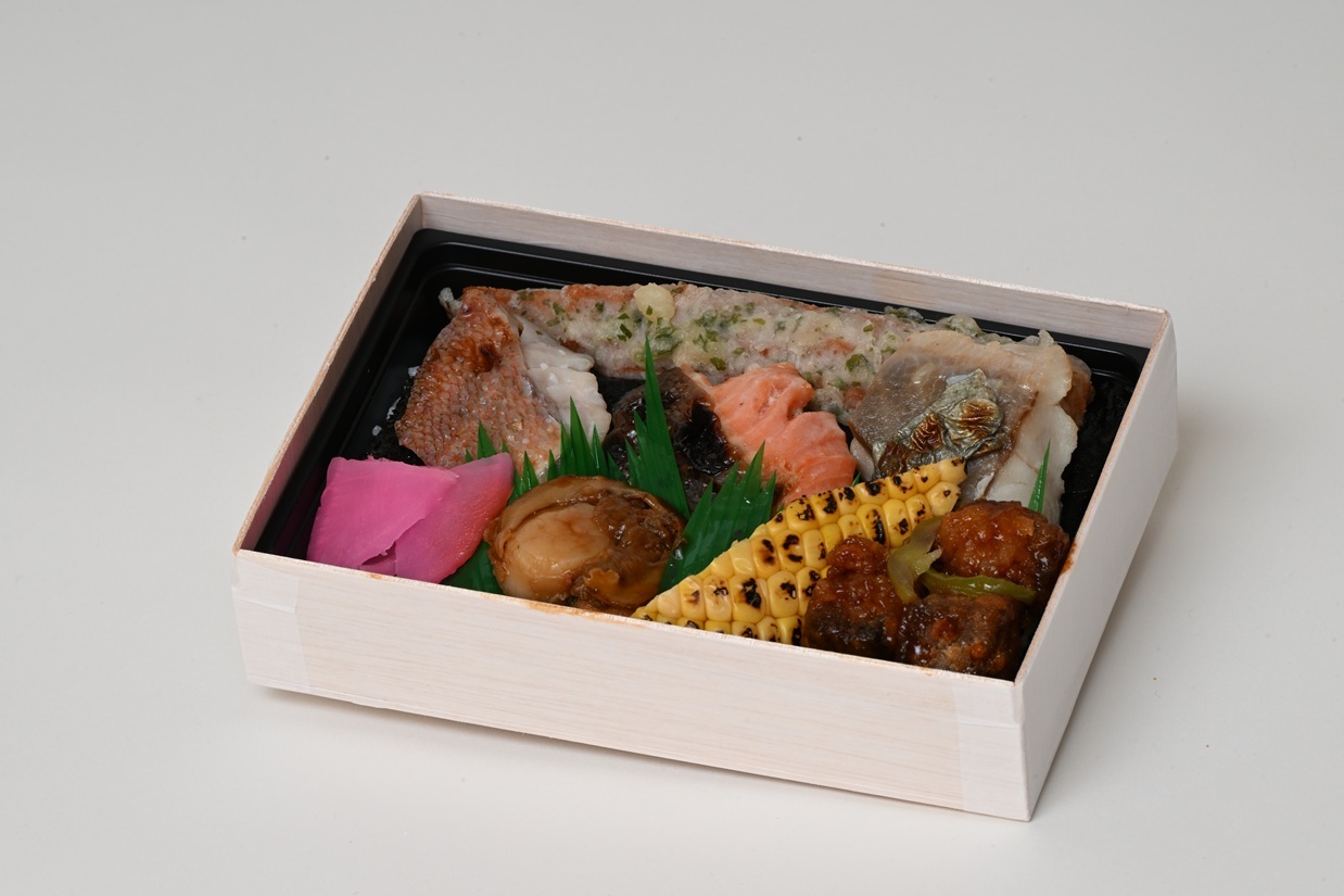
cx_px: 672
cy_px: 448
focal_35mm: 200
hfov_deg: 10.3
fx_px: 7465
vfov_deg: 6.9
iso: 400
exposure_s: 1/100
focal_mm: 200
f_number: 20
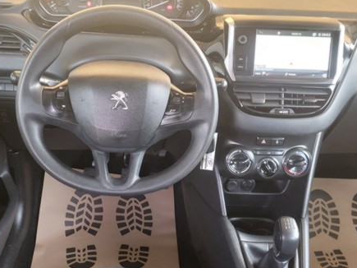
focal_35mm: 46
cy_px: 161
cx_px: 151
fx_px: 474
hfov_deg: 41.1
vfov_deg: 31.4
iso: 320
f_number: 1.8
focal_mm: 5.23
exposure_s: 1/50
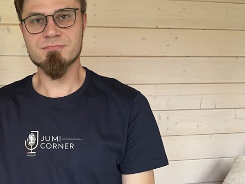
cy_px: 142
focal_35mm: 55
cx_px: 15
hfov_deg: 32.8
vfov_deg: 26.2
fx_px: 389
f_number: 1.6
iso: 500
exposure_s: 1/60
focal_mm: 5.1
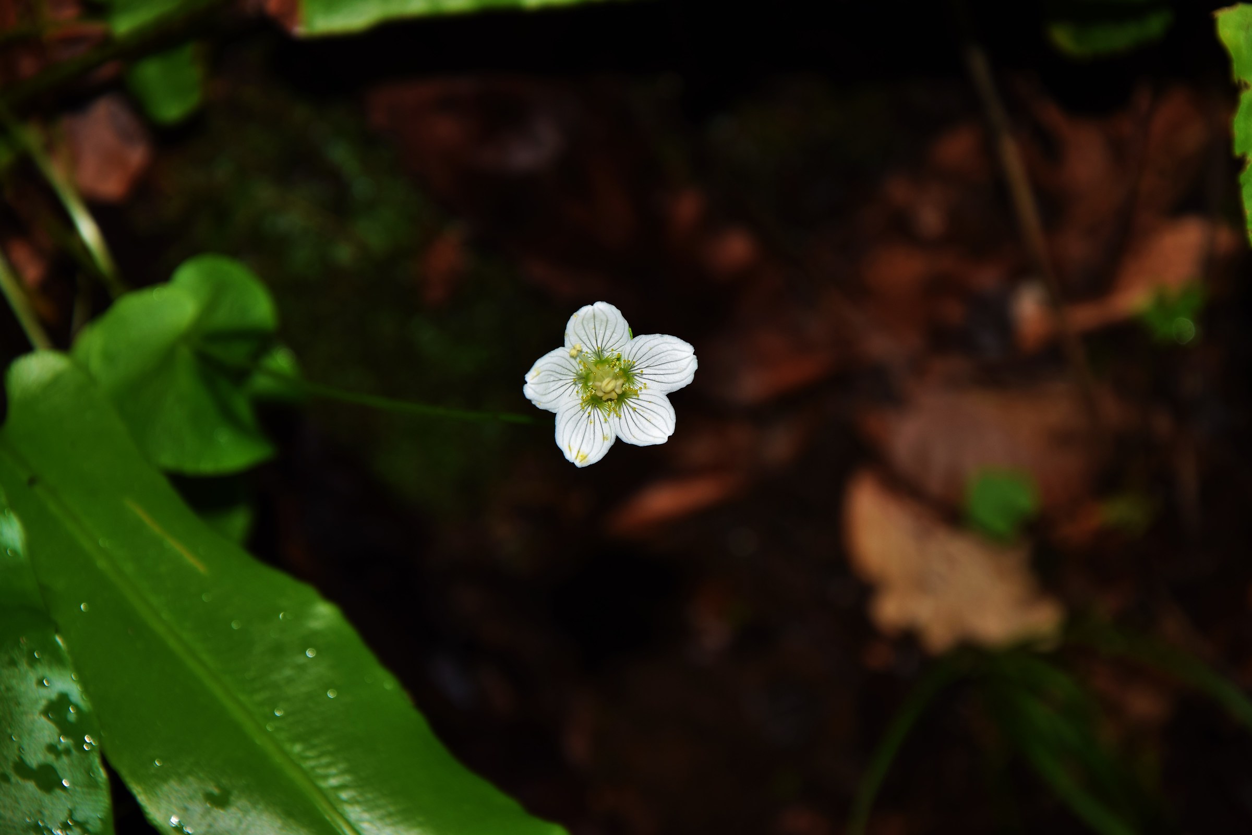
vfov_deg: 8.7
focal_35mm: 158
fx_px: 5477
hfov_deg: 13.0
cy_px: 418
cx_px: 626
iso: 100
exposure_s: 1/60
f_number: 8
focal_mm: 105
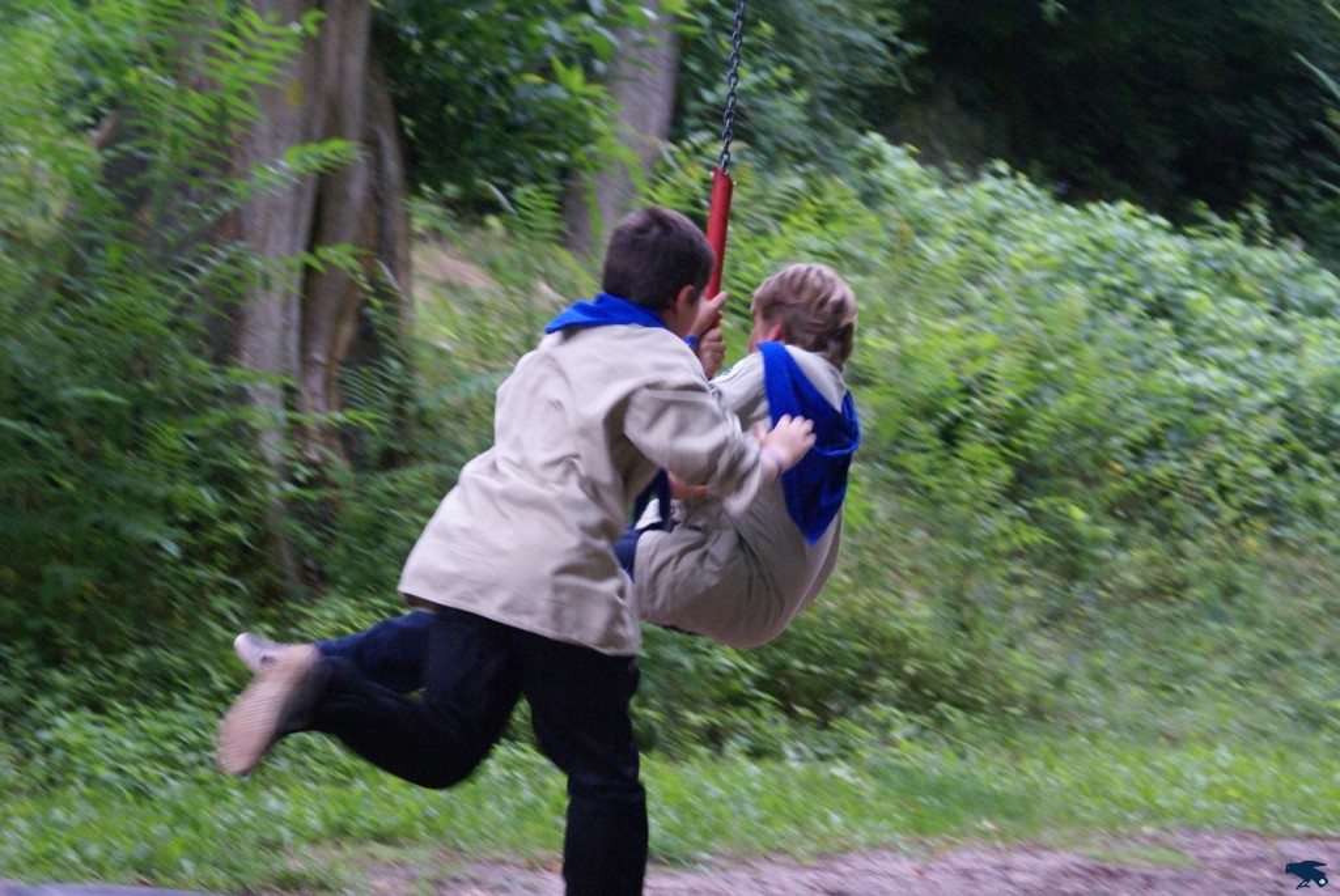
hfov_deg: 19.4
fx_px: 3912
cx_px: 670
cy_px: 448
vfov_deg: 13.1
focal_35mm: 105
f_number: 5.6
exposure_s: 1/80
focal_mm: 70
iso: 800
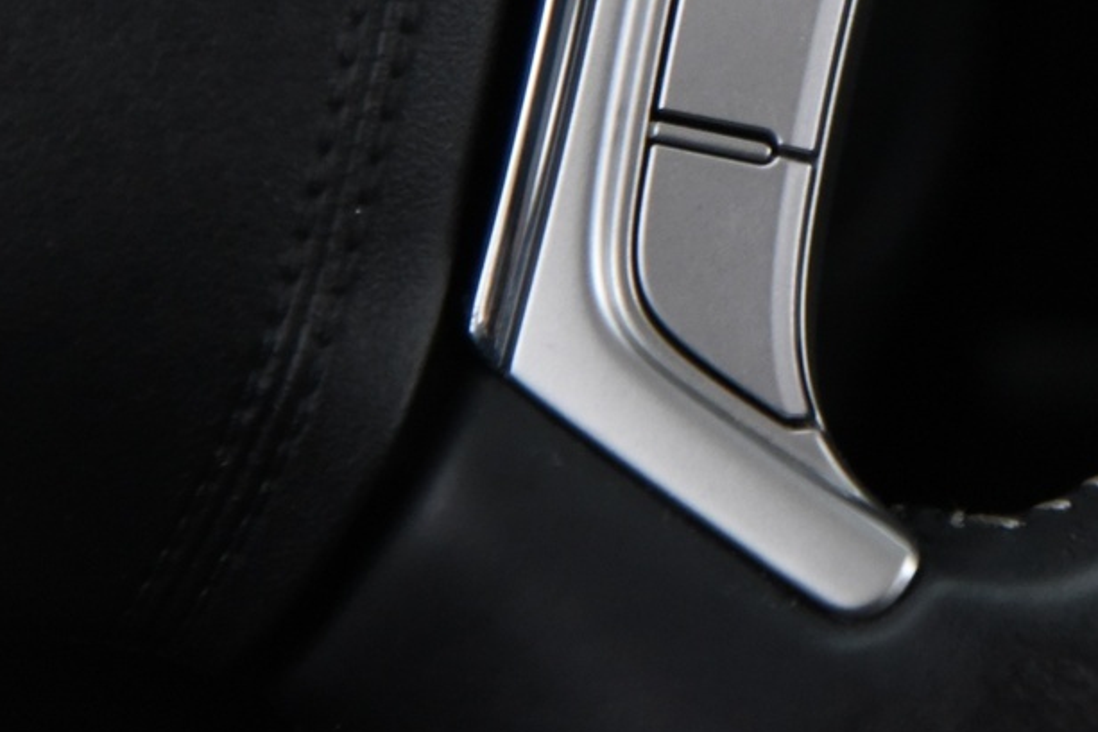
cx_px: 1046
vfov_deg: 4.9
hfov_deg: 7.4
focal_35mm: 277
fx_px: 8450
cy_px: -209
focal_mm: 105
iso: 4000
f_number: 4
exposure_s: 1/25
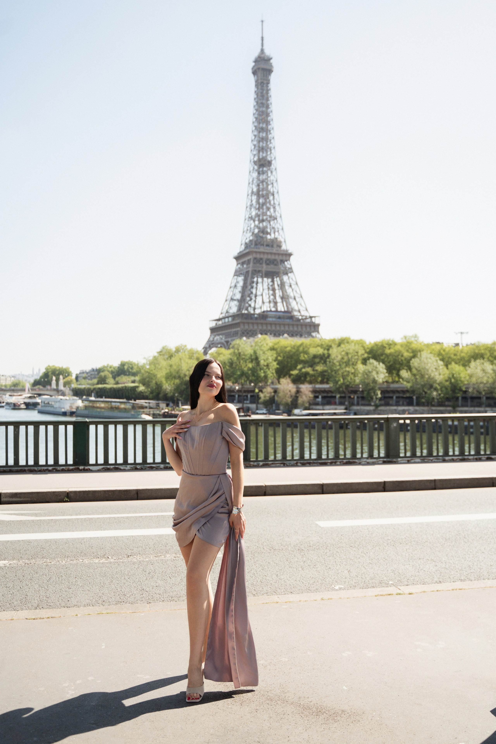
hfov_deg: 41.1
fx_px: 661
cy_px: 372
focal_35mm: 32
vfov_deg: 58.7
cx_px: 248
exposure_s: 1/2000
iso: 250
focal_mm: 32
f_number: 2.8
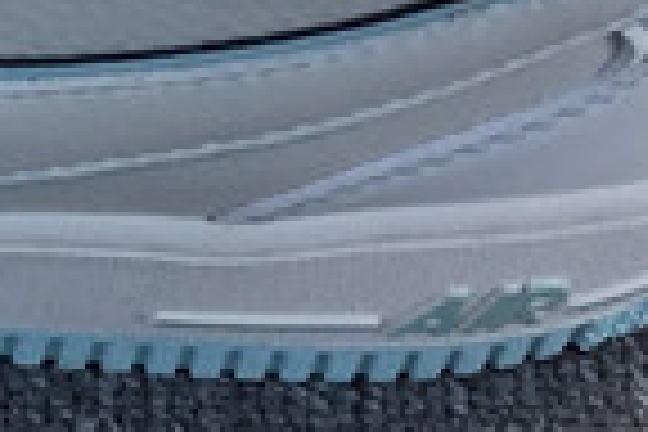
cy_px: -493
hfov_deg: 9.9
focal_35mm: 202
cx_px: -328
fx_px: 3636
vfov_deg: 6.6
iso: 25
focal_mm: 3.3
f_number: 2.4
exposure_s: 1/582
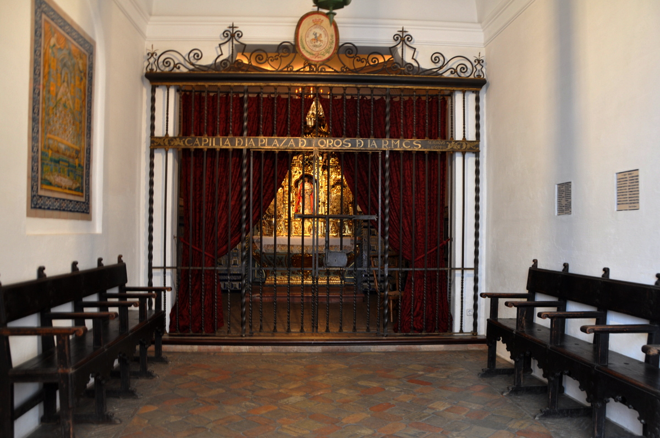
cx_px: 330
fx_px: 494
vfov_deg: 47.8
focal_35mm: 27
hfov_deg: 67.4
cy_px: 219
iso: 200
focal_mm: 18
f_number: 3.5
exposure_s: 1/2
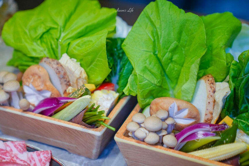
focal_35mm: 70
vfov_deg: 19.4
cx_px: 124
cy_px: 83
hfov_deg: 28.9
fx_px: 484
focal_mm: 70
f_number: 2.8
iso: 200
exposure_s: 1/80
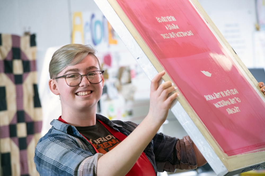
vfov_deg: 7.2
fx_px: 1398
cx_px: 132
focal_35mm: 190
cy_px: 88
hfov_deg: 10.8
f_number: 6.3
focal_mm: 190
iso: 1250
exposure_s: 1/125
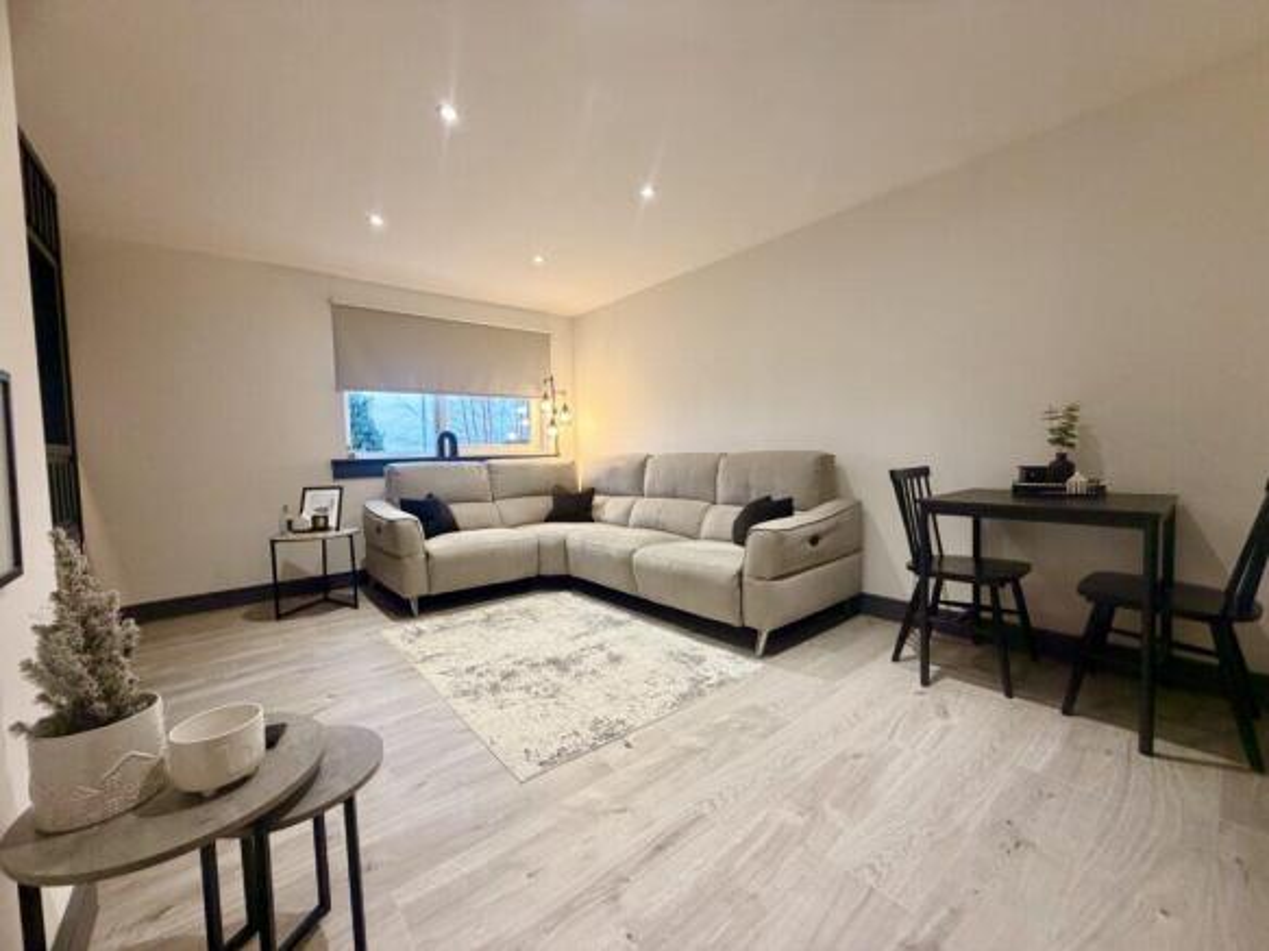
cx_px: 634
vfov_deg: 85.7
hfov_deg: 102.1
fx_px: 513
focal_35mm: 14
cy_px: 476
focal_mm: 2.22
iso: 200
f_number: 2.2
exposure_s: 1/50
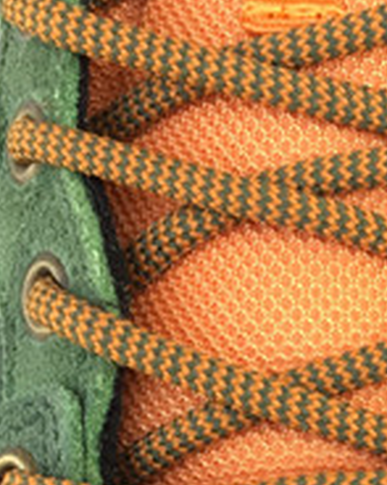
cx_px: 732
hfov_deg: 9.8
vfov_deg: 12.6
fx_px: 2121
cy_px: 647
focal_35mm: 148
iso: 25
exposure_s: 1/100
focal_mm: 3.3
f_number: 2.4
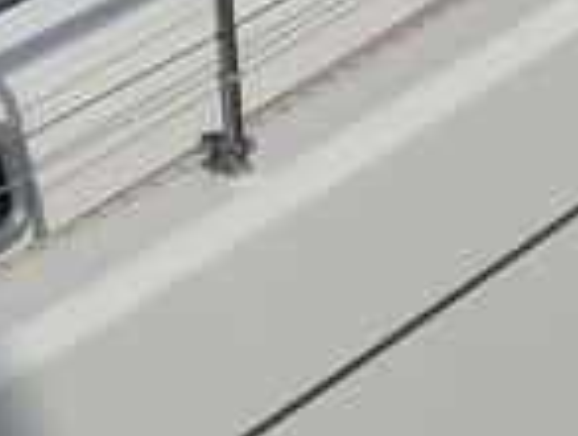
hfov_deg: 11.3
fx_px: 2927
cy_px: -99
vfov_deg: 8.4
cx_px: 424
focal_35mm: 175
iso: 80
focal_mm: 8.5
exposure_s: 1/1000
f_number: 6.3
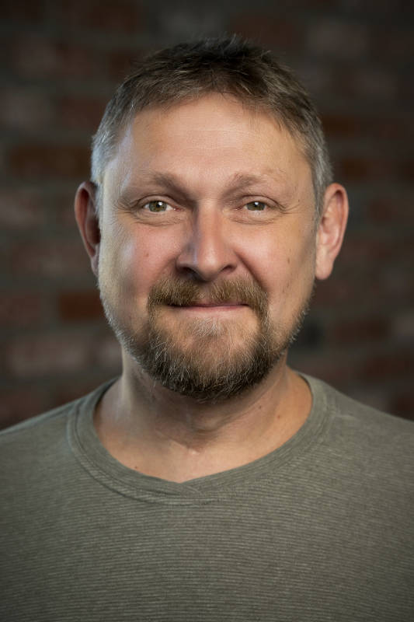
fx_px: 1467
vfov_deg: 23.9
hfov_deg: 16.1
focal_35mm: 85
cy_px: 311
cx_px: 207
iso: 400
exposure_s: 1/160
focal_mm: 85
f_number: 3.5
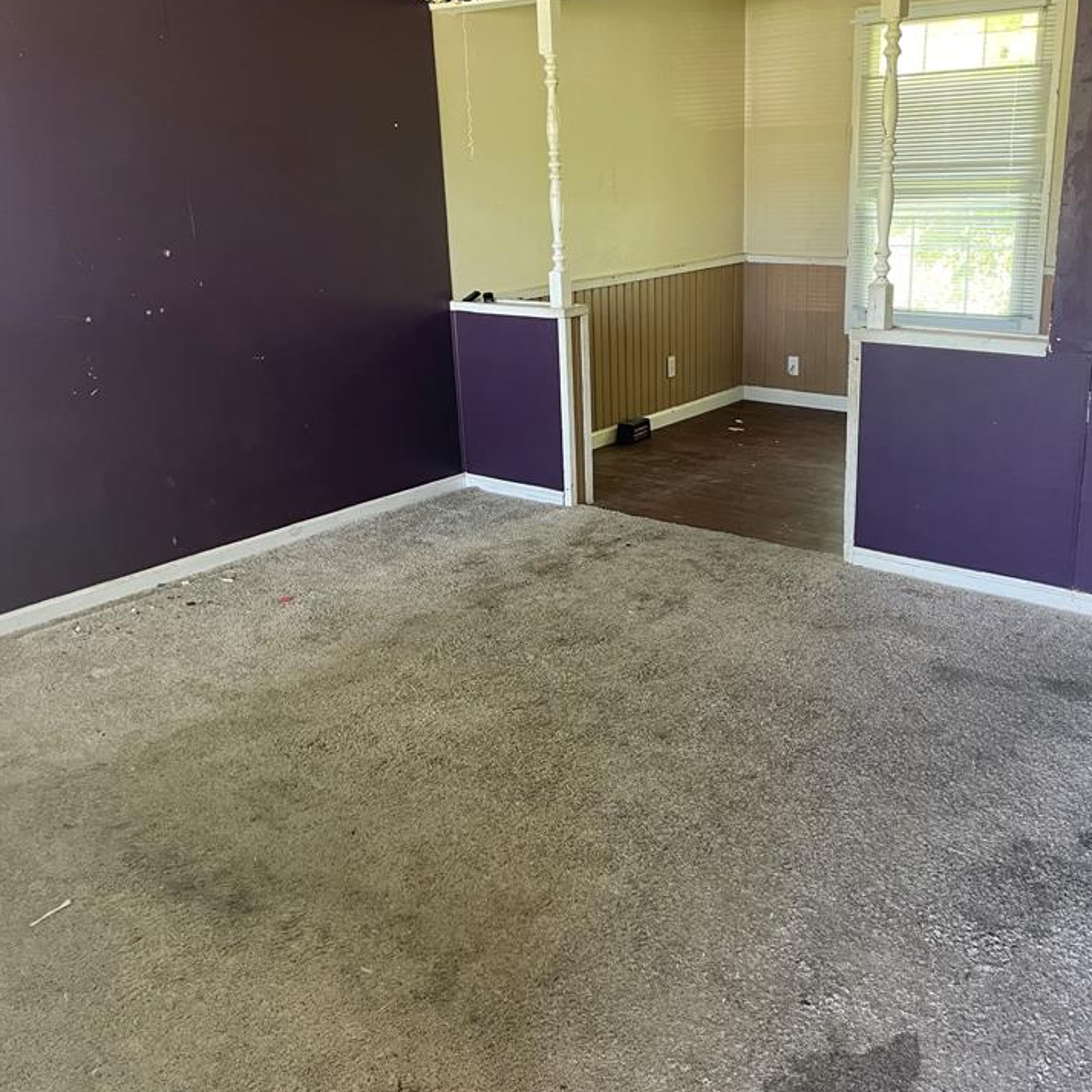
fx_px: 1178
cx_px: 584
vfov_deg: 49.7
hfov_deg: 49.7
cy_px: 522
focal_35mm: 33
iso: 200
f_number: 1.6
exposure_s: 1/60
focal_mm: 4.2
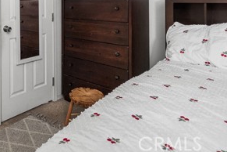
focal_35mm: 33
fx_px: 208
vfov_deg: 34.9
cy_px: -12
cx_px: 29
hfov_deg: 51.5
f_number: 7.1
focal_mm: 10
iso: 320
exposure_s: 1
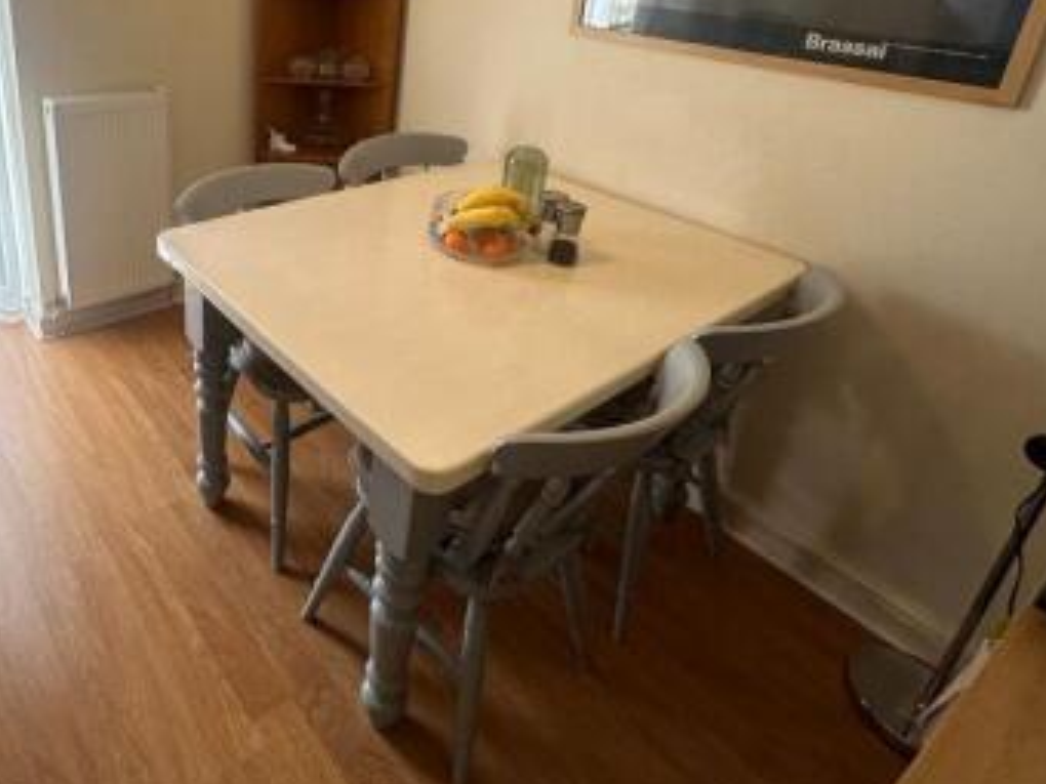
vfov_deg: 54.2
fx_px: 725
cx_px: 281
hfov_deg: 67.7
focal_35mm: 24
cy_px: 195
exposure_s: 1/100
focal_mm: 2.22
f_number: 2.2
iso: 80
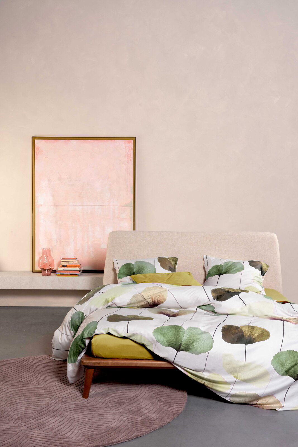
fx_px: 621
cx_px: 149
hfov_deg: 27.0
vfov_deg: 39.6
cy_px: 224
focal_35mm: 50
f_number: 16
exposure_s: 1/125
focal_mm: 50
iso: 250
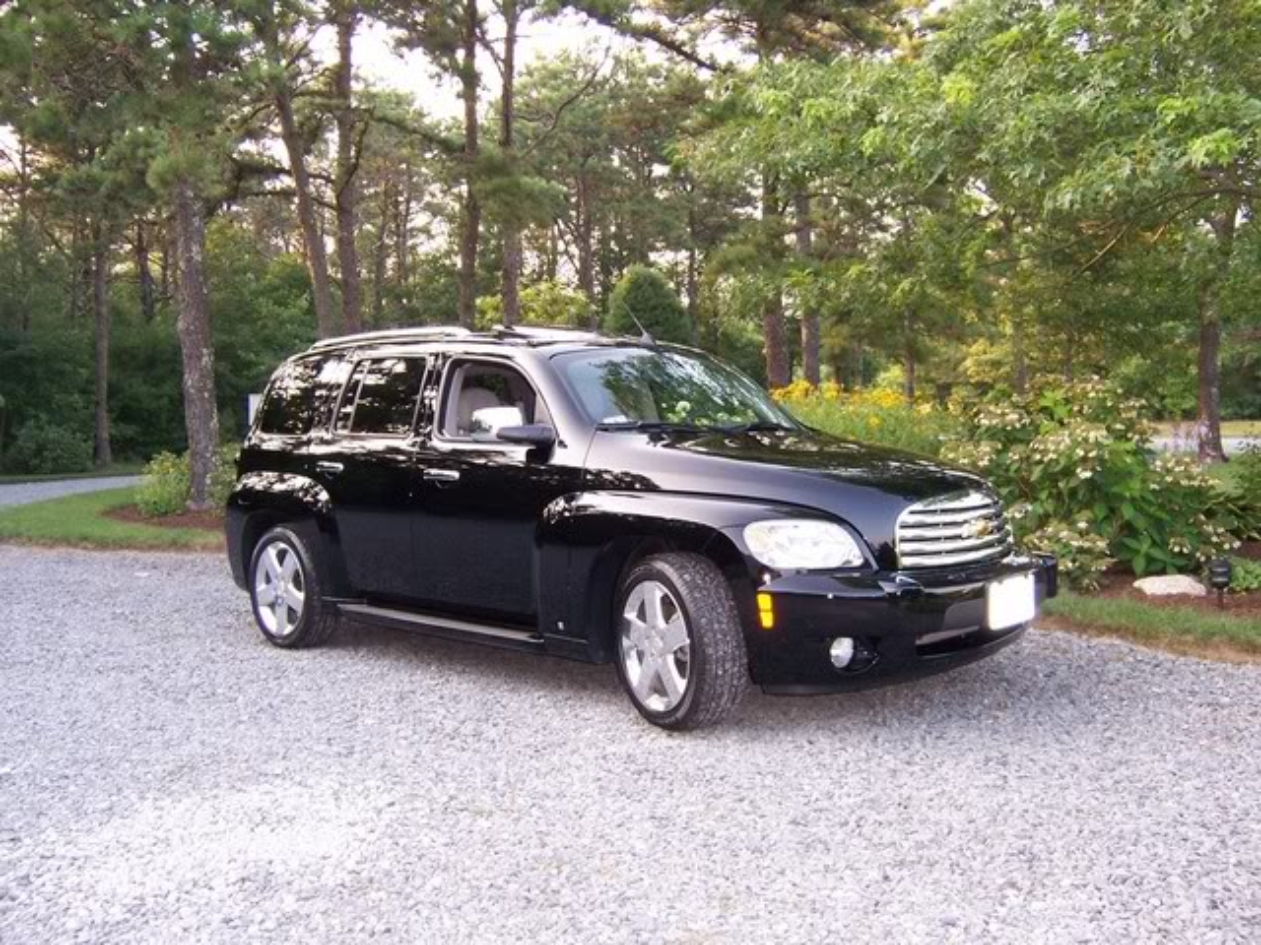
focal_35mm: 33
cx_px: 630
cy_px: 472
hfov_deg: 55.4
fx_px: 1202
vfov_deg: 42.9
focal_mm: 5.5
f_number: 2.8
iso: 140
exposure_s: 1/90
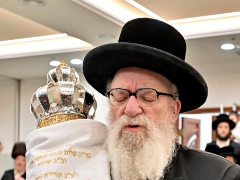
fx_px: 527
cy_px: 169
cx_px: 130
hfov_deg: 25.6
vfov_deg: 19.0
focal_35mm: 76
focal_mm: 35
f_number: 4
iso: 800
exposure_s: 1/250
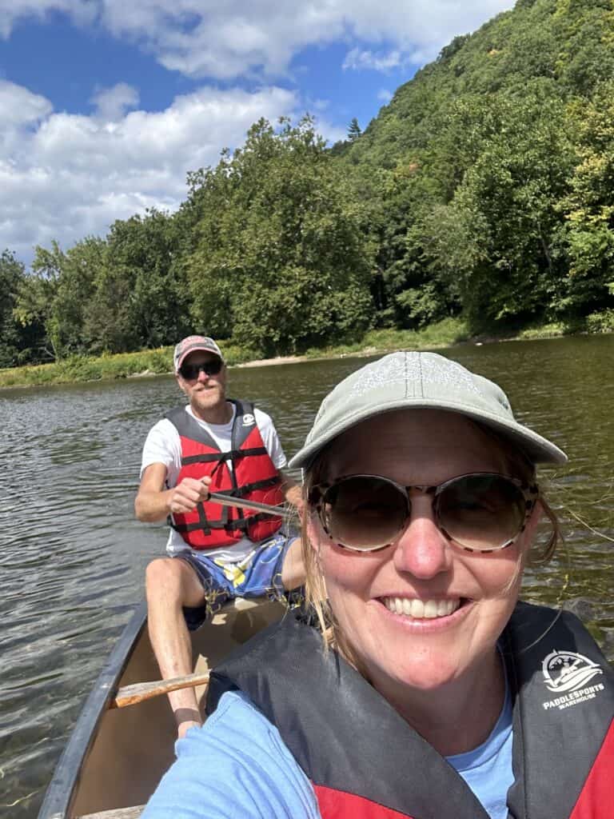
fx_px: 709
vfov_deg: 60.0
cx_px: 307
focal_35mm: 30
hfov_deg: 46.8
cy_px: 410
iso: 25
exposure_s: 1/1348
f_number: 1.9
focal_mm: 2.69
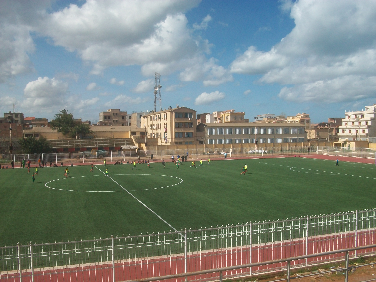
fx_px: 369
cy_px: 141
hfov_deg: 54.0
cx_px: 188
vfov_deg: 41.8
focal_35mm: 34
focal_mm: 5.7
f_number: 5.5
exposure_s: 1/640
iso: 80
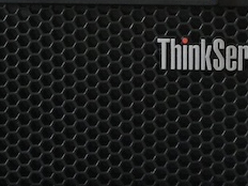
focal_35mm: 135
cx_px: 214
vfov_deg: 10.7
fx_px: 967
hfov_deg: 14.5
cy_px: -58
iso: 125
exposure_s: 1/15
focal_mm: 4.15
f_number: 2.2
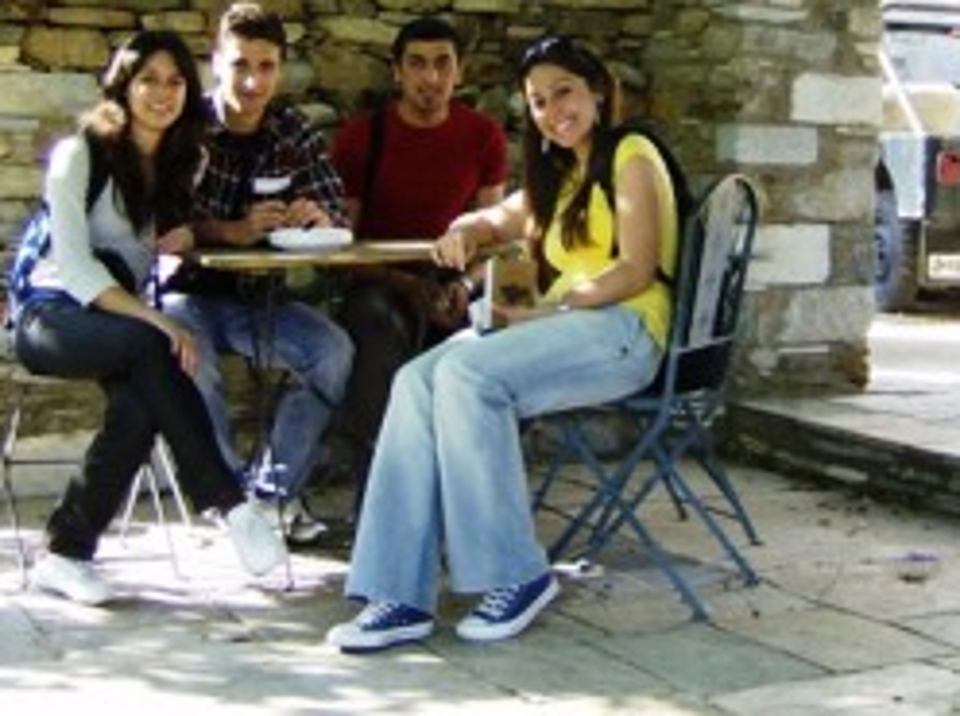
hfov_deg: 29.8
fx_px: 1799
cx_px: 573
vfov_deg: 22.1
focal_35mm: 65
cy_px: 116
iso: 100
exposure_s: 1/171
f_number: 2.8
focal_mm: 6
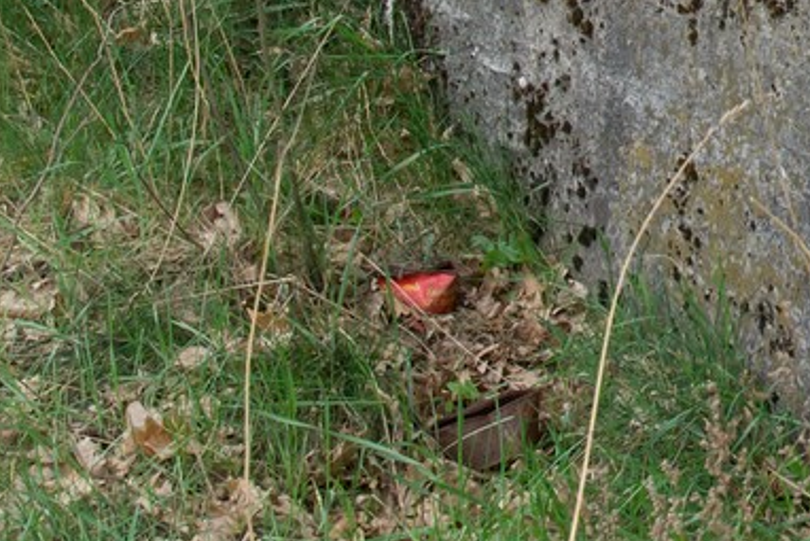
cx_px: 1243
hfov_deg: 12.7
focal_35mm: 153
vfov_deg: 8.7
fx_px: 3444
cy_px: -387
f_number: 8
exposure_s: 1/80
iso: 400
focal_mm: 26
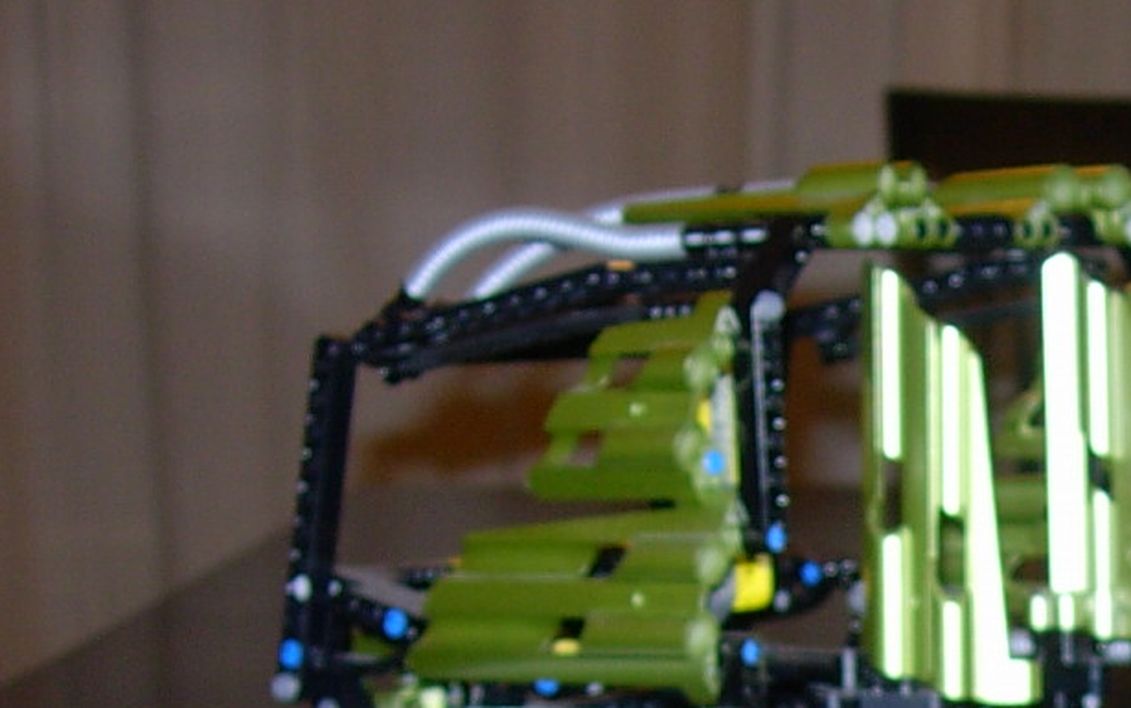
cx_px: 1201
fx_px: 3485
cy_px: 1010
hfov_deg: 17.9
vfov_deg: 11.2
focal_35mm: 113
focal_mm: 8.5
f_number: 2.9
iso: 79
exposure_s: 1/64
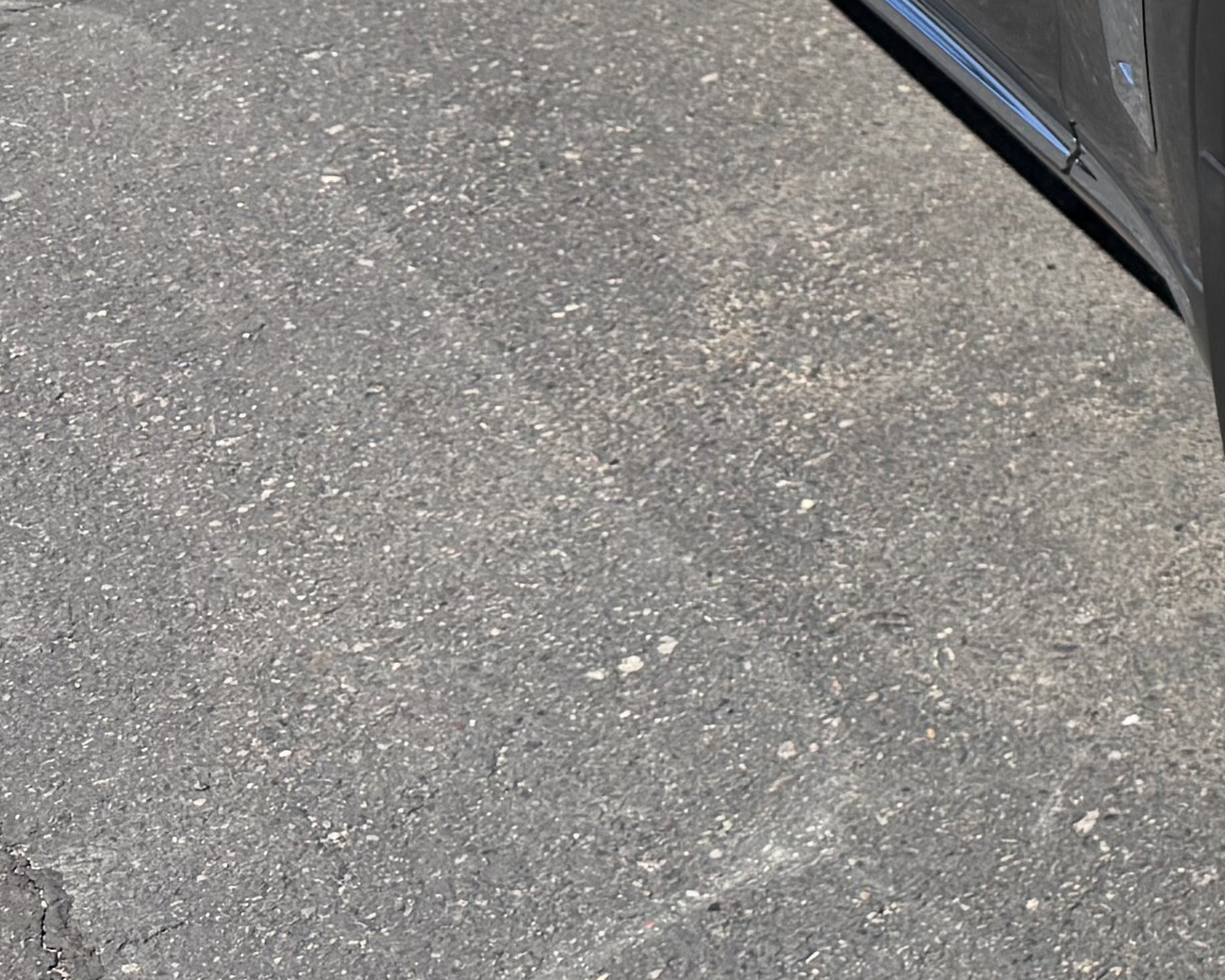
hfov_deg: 14.9
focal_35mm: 103
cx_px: 2510
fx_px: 3734
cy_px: -249
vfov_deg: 14.4
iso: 100
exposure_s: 1/4167
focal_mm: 6.76
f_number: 1.78
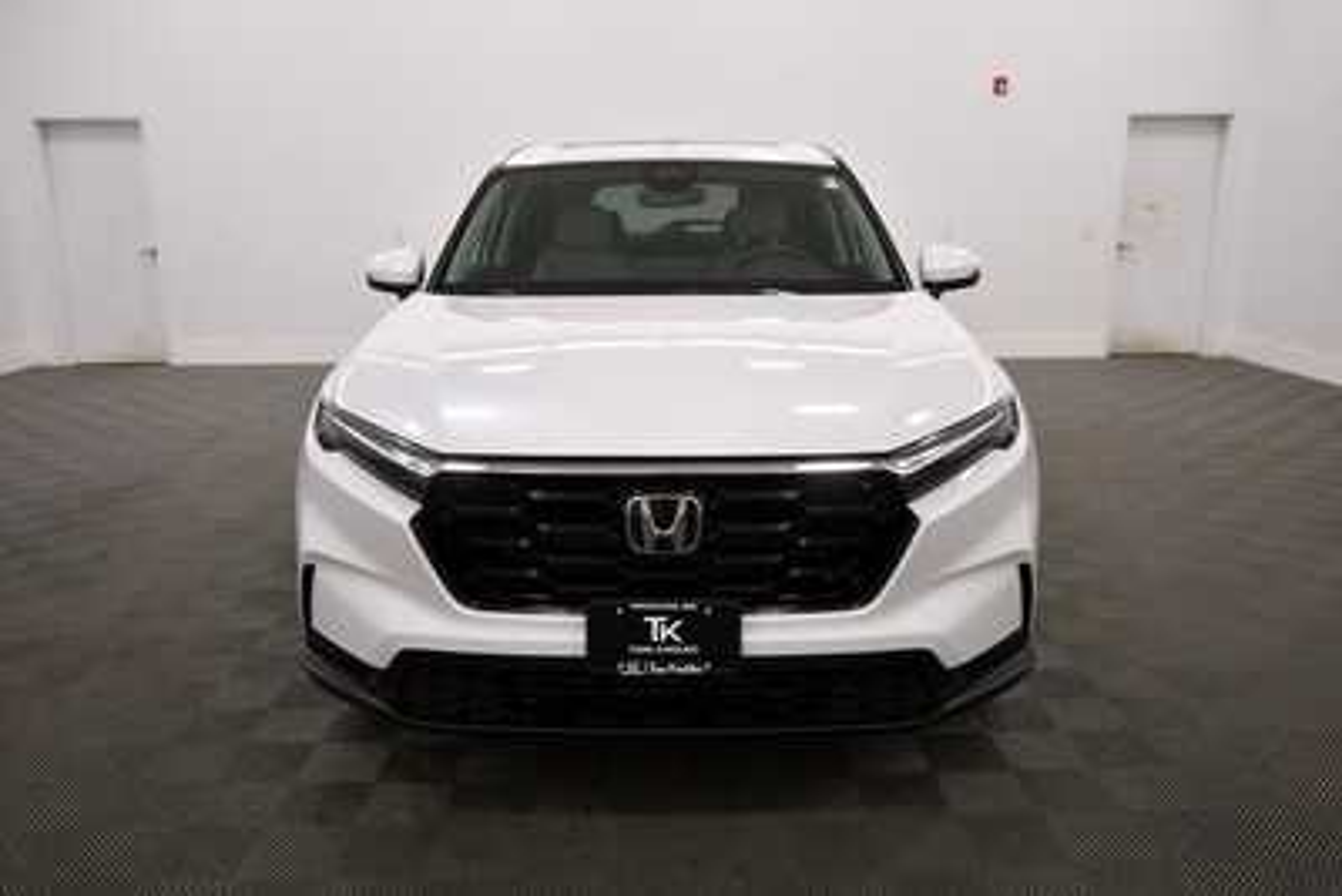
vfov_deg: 51.3
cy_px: 448
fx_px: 932
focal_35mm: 25
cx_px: 671
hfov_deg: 71.5
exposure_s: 1/250
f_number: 5.3
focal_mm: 17
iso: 800
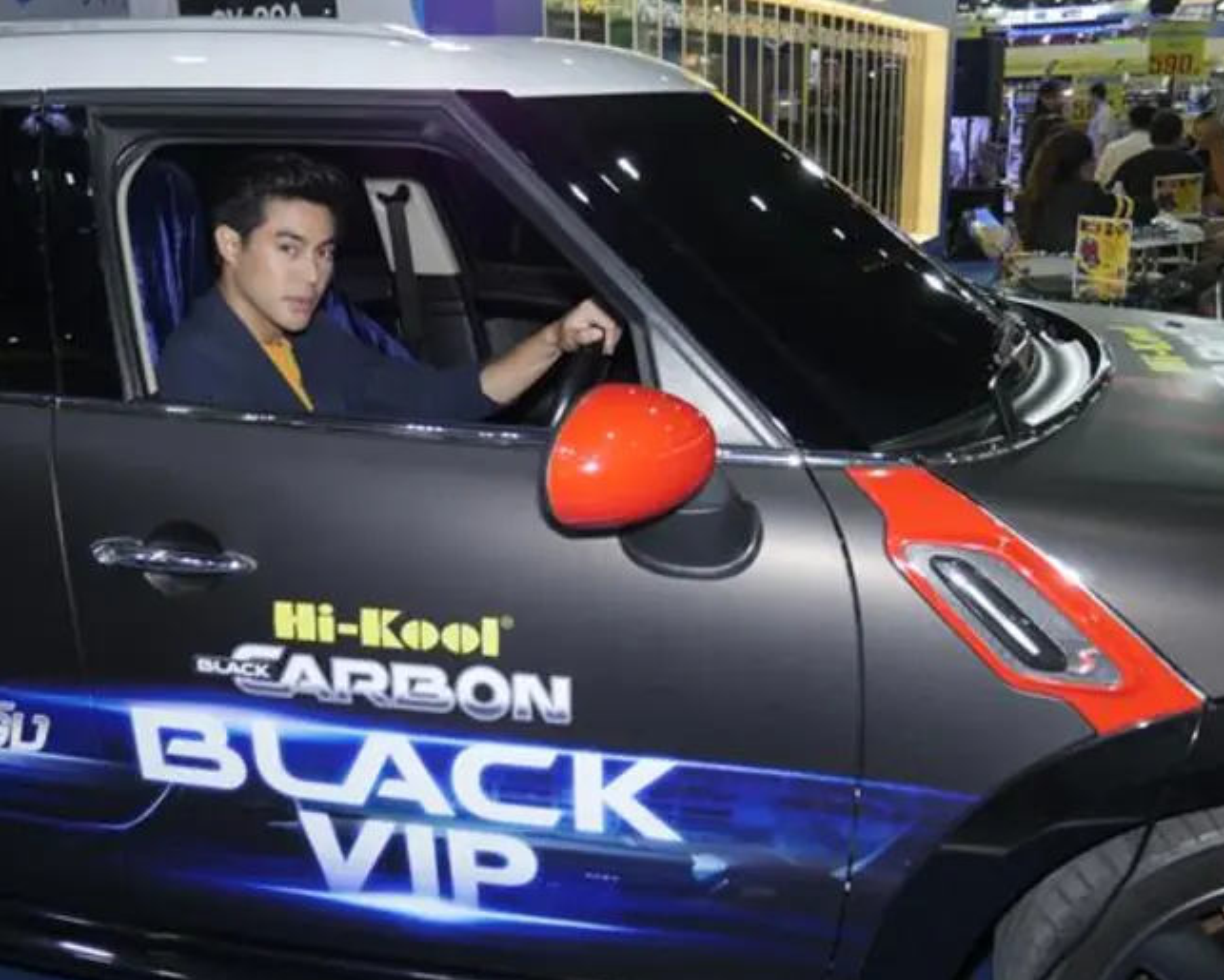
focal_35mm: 33
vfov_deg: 44.6
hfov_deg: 54.2
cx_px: 573
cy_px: 493
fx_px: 1196
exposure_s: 1/60
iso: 200
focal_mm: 14
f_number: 3.5
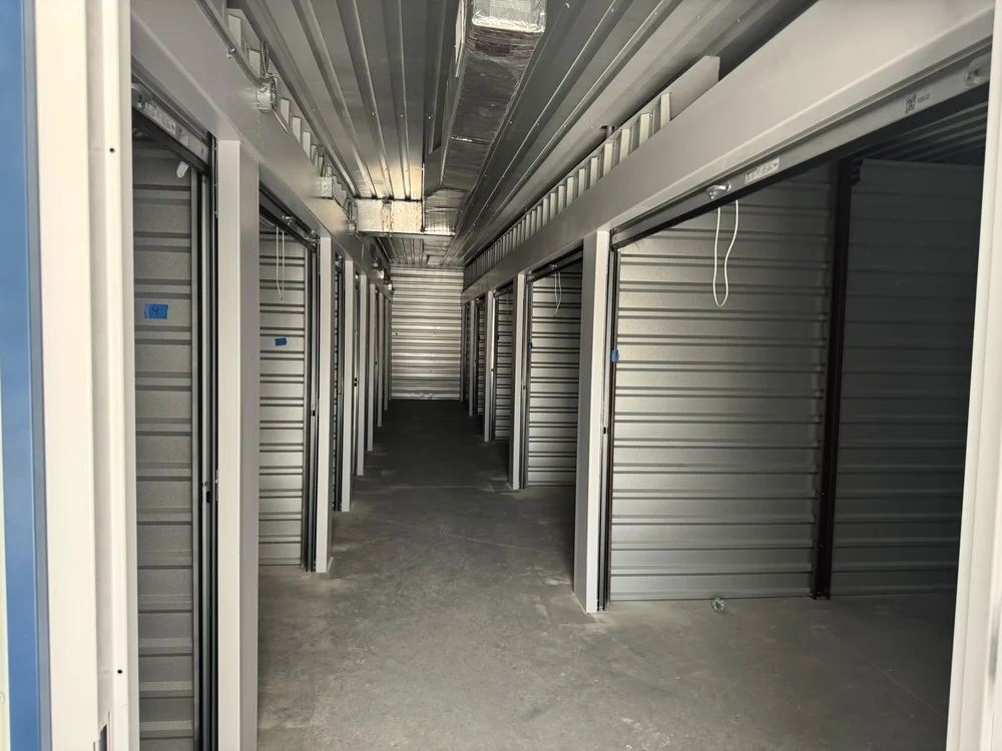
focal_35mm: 24
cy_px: 376
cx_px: 501
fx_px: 695
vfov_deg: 56.8
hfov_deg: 71.6
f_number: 1.78
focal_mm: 6.76
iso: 160
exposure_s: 1/121
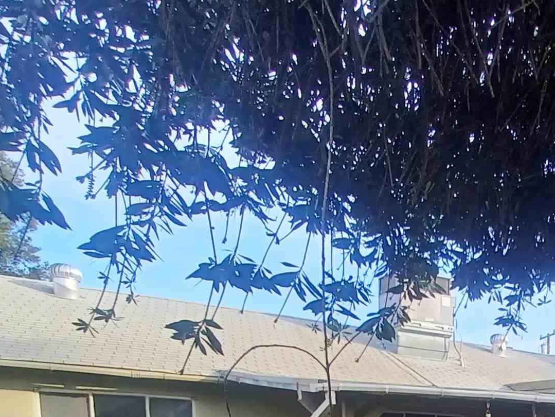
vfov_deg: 31.1
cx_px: 549
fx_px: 593
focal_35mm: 37
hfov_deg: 43.4
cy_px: 527
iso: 40
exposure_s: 1/202
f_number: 2.2
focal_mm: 1.42
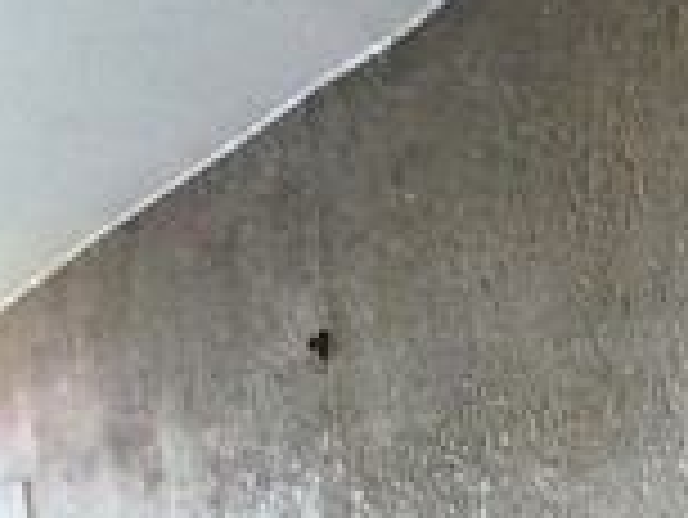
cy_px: 1059
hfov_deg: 12.4
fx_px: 1730
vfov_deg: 14.1
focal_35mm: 87
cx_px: 1938
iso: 2000
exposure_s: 1/24
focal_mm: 2.2
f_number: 2.2
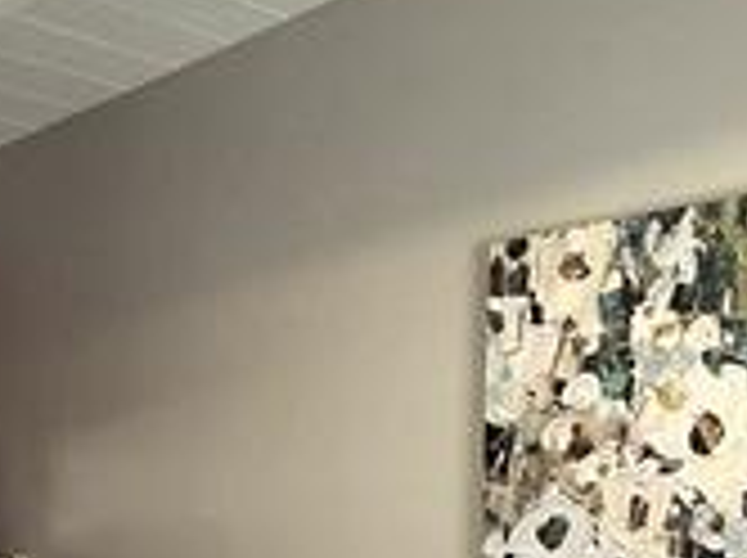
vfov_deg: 17.6
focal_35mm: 77
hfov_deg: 25.3
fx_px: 1659
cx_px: 288
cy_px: 776
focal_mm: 1.64
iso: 50
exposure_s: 1/50
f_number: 2.2
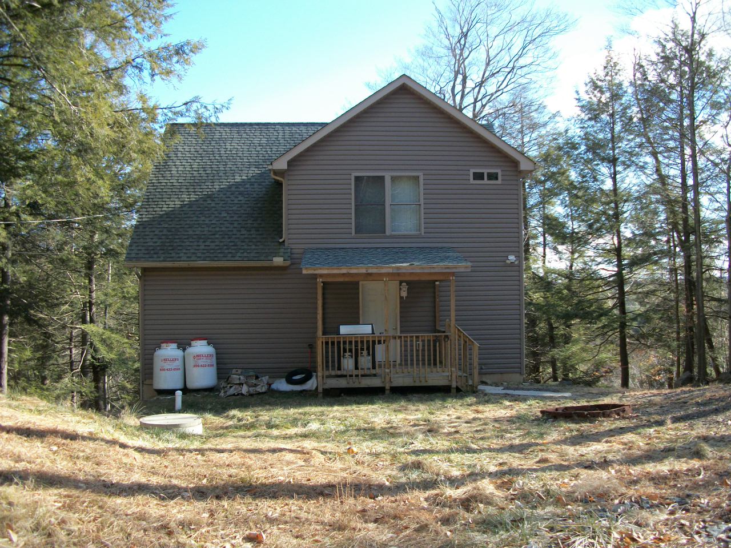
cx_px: 366
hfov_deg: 56.8
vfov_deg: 44.2
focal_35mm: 32
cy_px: 274
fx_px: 676
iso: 80
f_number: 2.9
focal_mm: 5.7
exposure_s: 1/320
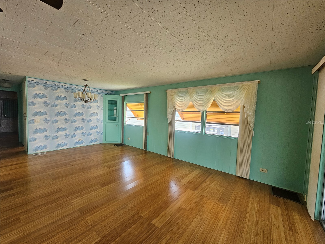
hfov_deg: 106.2
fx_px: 122
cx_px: 162
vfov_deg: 89.9
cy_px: 122
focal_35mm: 13
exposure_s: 1/60
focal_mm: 2.2
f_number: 2.2
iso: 100
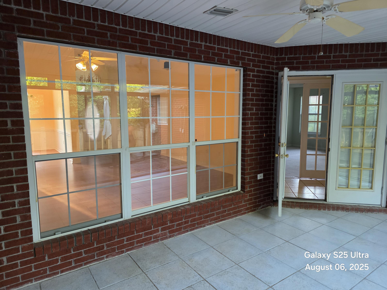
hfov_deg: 73.9
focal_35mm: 23
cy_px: 145
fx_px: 257
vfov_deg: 58.9
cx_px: 194
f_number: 1.7
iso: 400
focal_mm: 6.3
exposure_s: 1/120
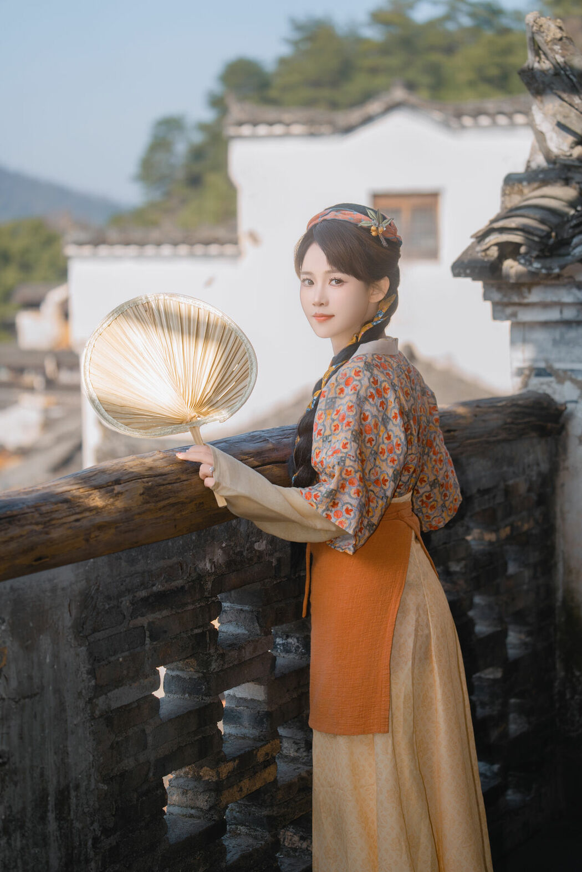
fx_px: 1697
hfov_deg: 19.5
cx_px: 291
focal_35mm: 70
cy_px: 436
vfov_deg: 28.8
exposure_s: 1/640
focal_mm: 70
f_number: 2.8
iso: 160
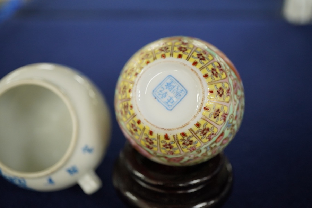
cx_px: 156
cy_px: 104
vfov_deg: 29.9
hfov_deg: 43.6
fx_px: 390
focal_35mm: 45
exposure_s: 1/125
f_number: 5.6
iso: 1250
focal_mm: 30
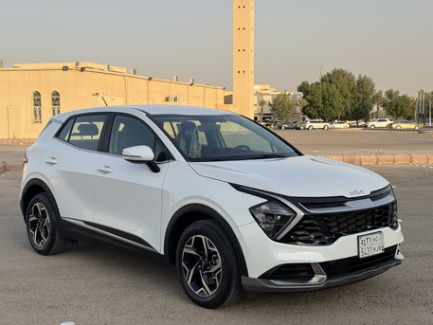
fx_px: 601
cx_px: 216
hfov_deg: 39.6
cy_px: 162
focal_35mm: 48
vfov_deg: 30.3
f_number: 1.78
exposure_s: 1/1724
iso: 64
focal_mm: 6.76
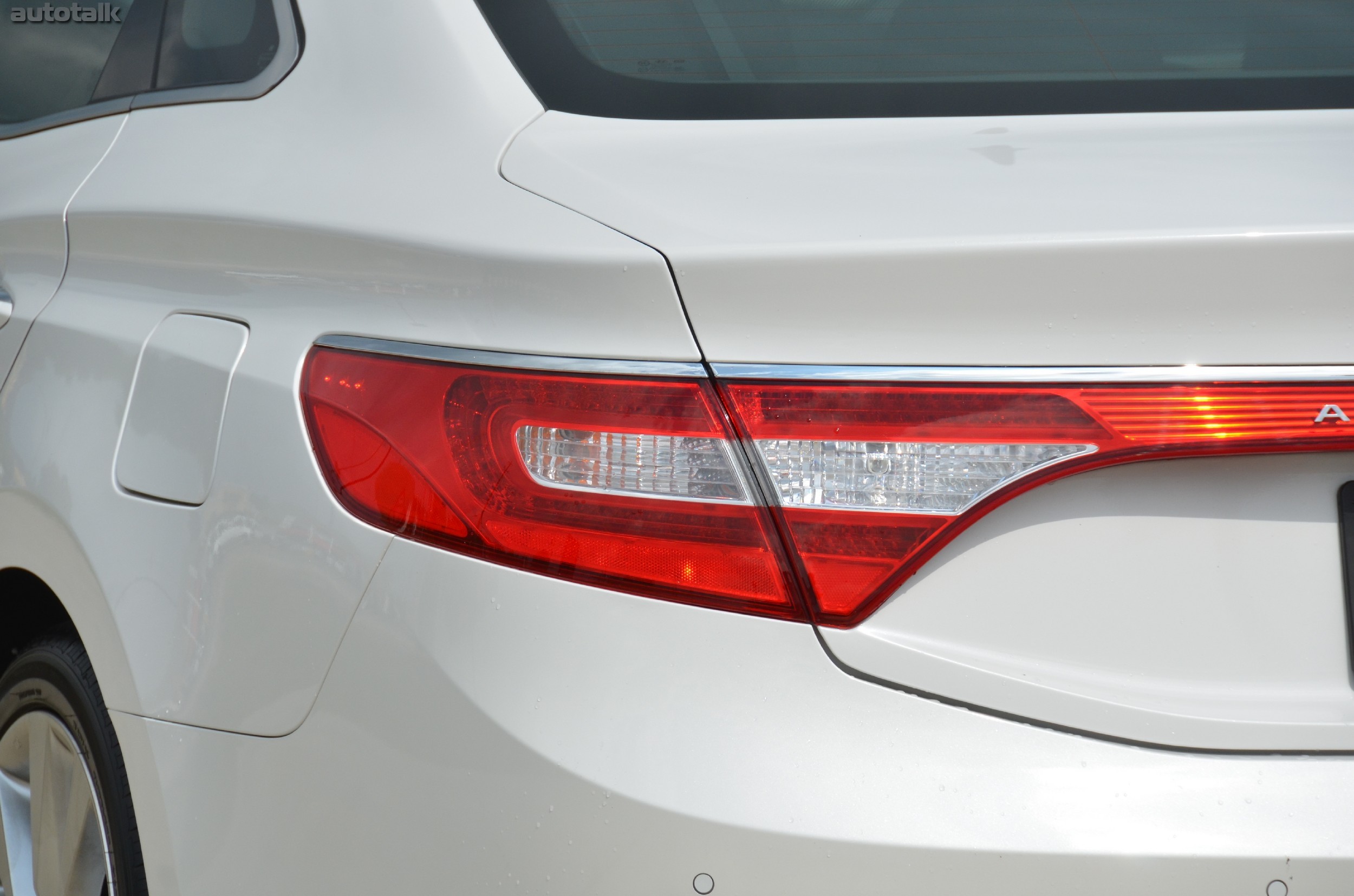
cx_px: 677
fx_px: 11260
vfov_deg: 4.6
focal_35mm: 300
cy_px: 448
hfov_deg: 6.9
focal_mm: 200
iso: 400
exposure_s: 1/2000
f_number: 8
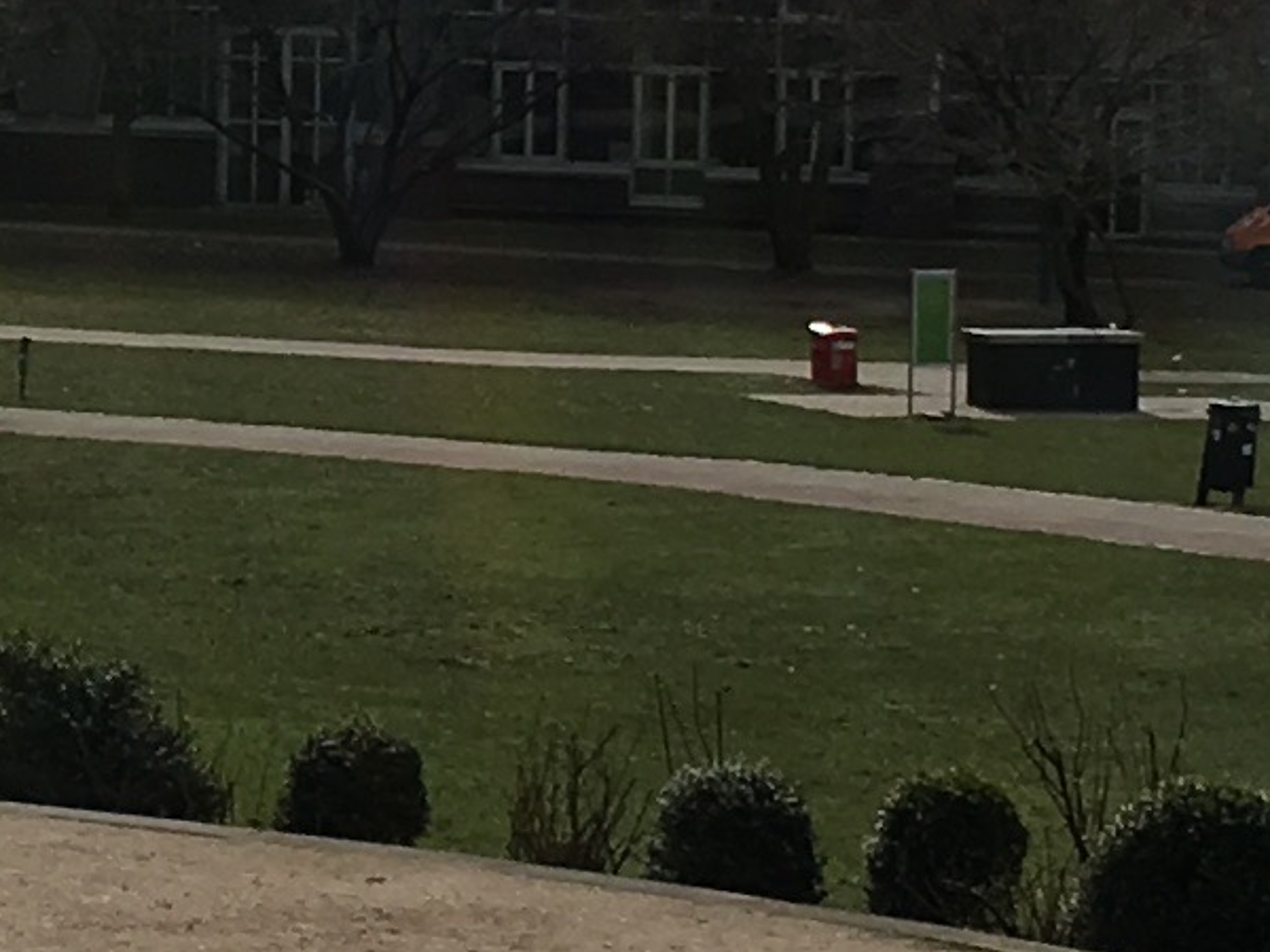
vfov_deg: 7.6
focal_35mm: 195
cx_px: -872
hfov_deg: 9.7
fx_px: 7154
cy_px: 161
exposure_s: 1/2331
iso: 25
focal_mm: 4.15
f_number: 2.2
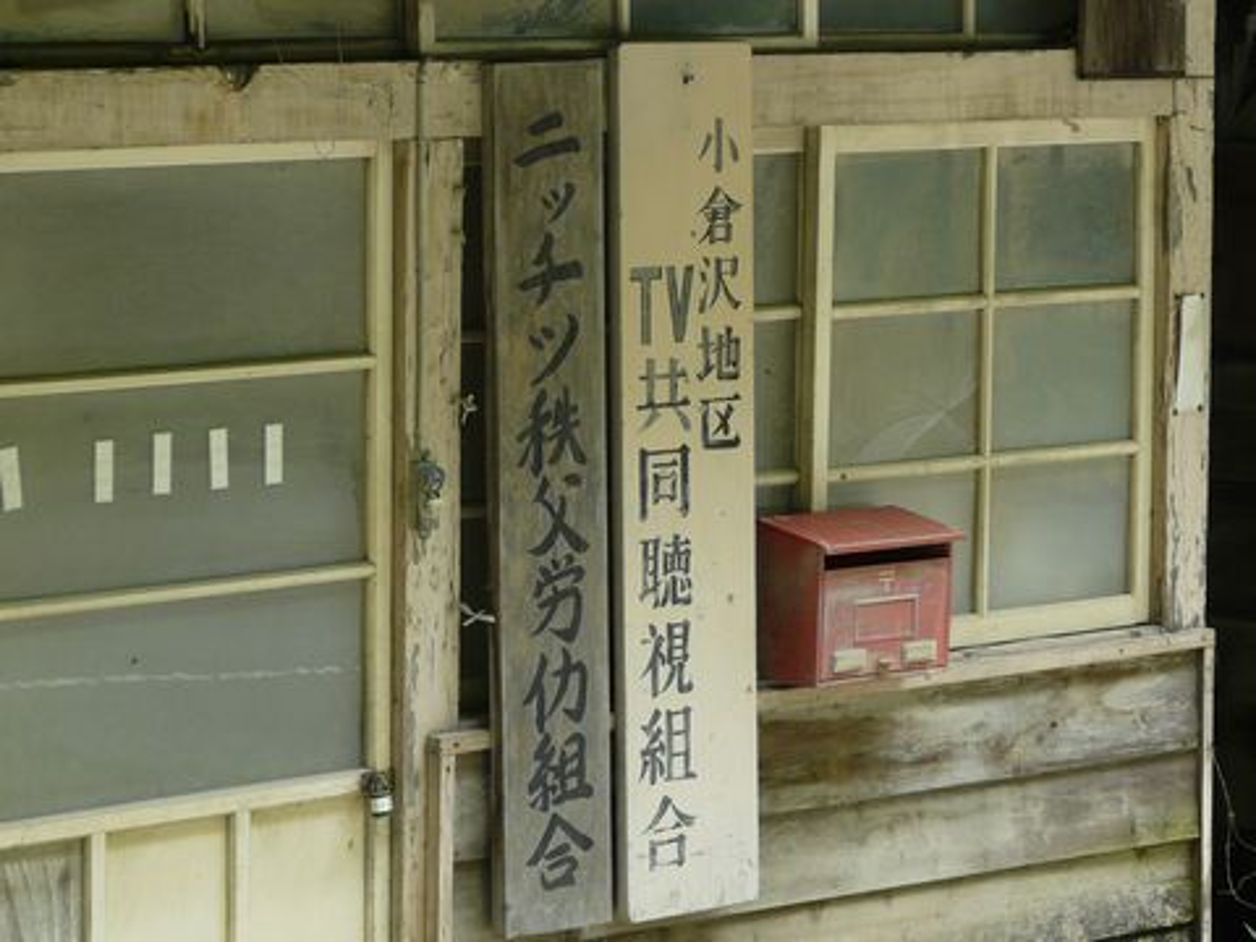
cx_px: 628
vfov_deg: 9.7
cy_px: 471
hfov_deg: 12.9
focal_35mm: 153
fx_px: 5551
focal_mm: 19.7
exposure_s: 1/80
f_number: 3.6
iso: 100
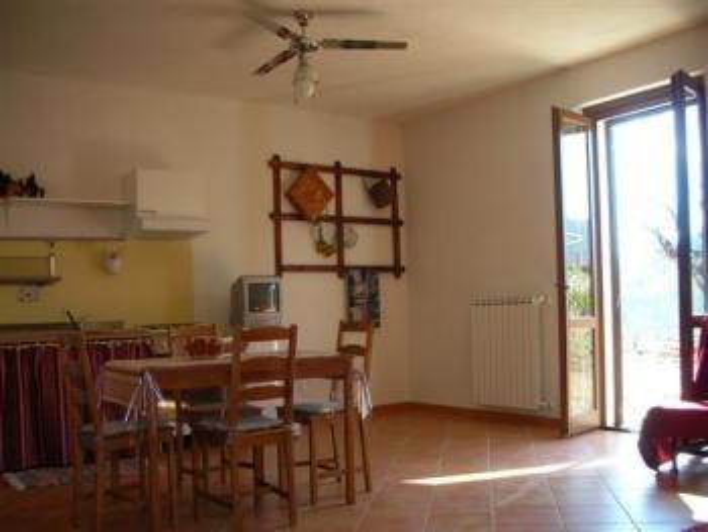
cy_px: 266
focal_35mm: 35
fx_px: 716
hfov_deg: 52.6
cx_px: 354
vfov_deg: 40.7
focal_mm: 5.8
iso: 50
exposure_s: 1/67.3
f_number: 3
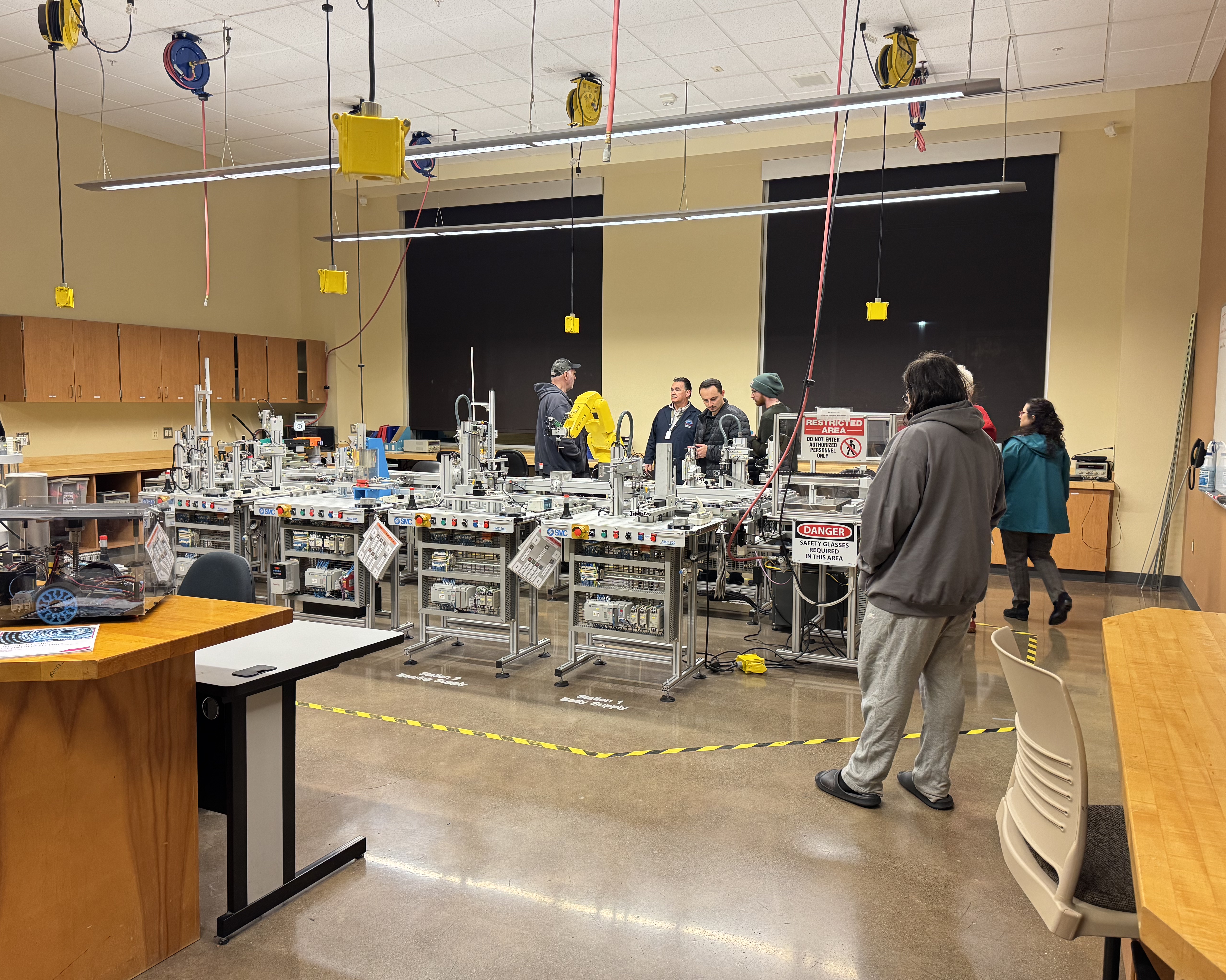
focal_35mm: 26
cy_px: 479
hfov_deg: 66.0
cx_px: 636
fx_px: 943
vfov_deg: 54.9
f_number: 1.78
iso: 320
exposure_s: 1/60
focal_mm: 6.76
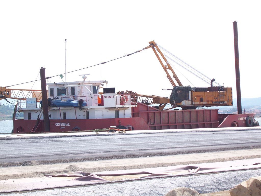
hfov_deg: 19.3
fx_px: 769
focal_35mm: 102
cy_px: 98
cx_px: 130
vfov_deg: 14.5
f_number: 5.6
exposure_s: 1/250
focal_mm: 17.5
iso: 80
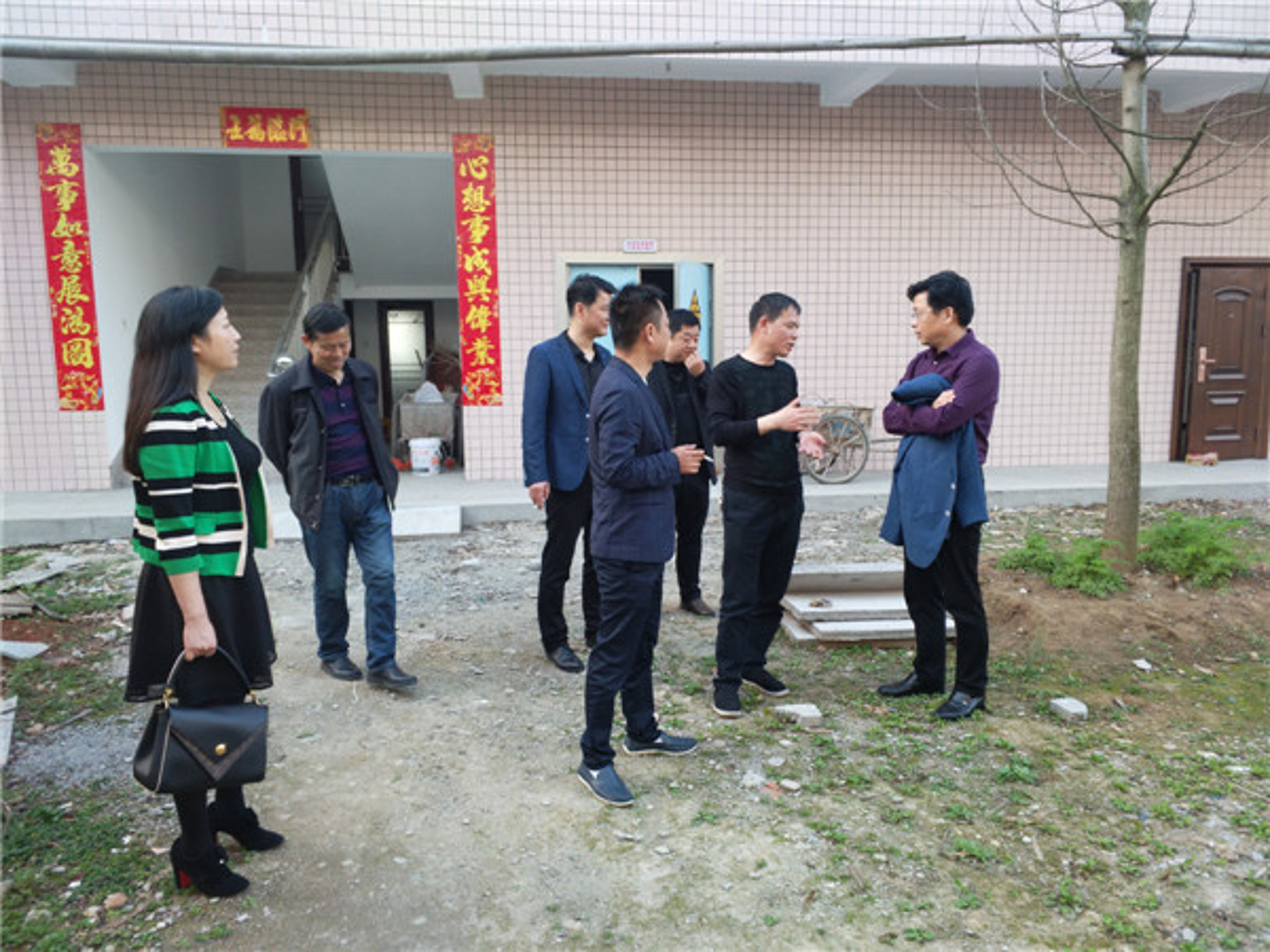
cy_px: 476
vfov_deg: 61.1
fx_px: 807
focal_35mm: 22
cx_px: 635
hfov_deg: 76.4
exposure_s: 1/50
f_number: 2
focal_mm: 3.79
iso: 105
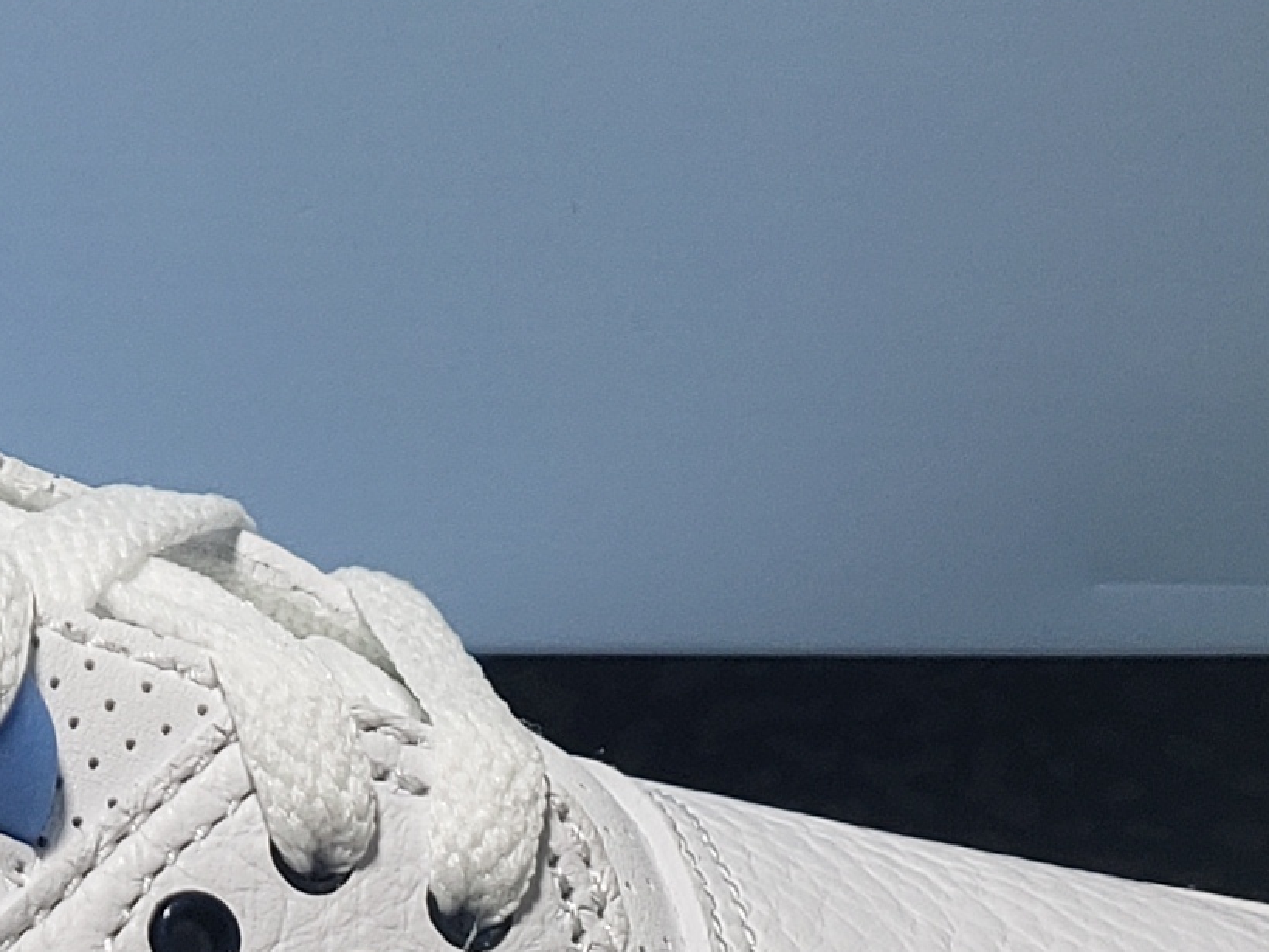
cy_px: 138
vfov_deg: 11.5
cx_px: -242
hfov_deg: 14.9
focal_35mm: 128
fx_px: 4692
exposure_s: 1/502
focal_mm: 4.3
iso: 50
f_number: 1.5
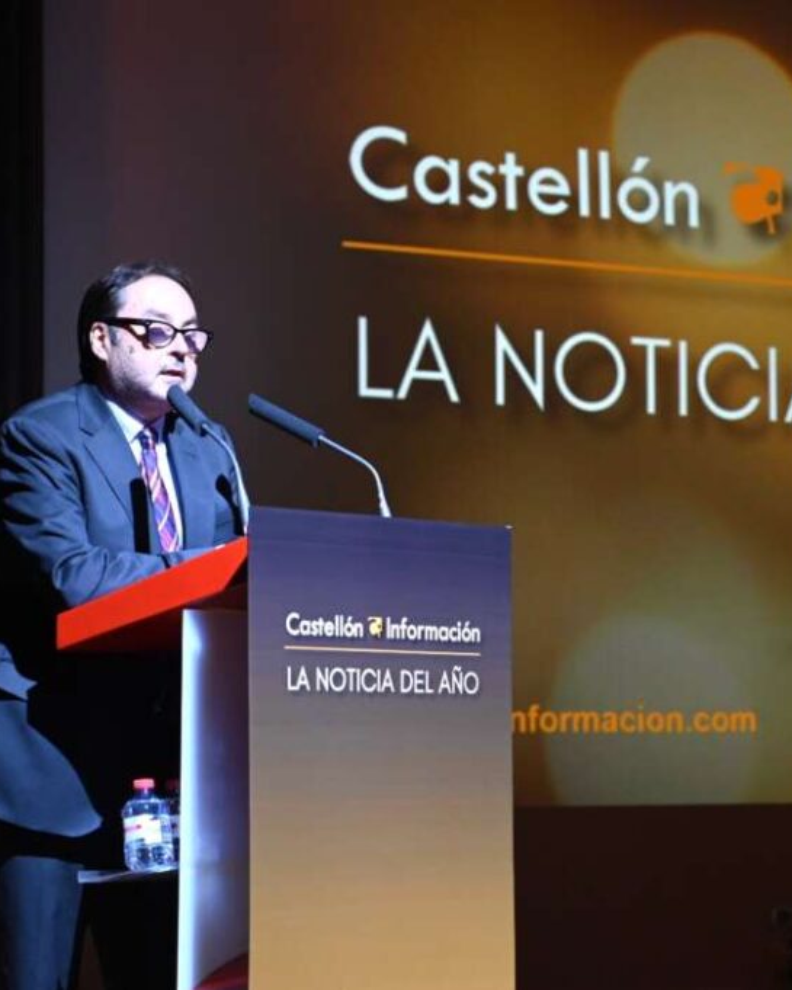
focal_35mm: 96
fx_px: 2812
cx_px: 621
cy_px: 495
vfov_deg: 20.0
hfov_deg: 15.9
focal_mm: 68
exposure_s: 1/323
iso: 2000
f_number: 4
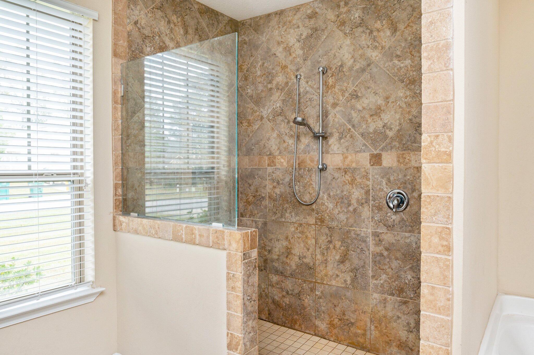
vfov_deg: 53.1
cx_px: 267
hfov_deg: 73.8
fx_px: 356
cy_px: 178
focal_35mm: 24
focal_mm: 24
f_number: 9
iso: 500
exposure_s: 1/60
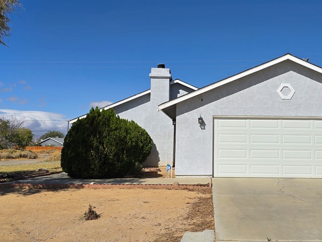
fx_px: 363
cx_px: 214
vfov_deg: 36.8
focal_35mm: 39
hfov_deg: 47.1
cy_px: 104
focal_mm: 6.3
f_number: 1.7
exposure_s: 1/1920
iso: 12
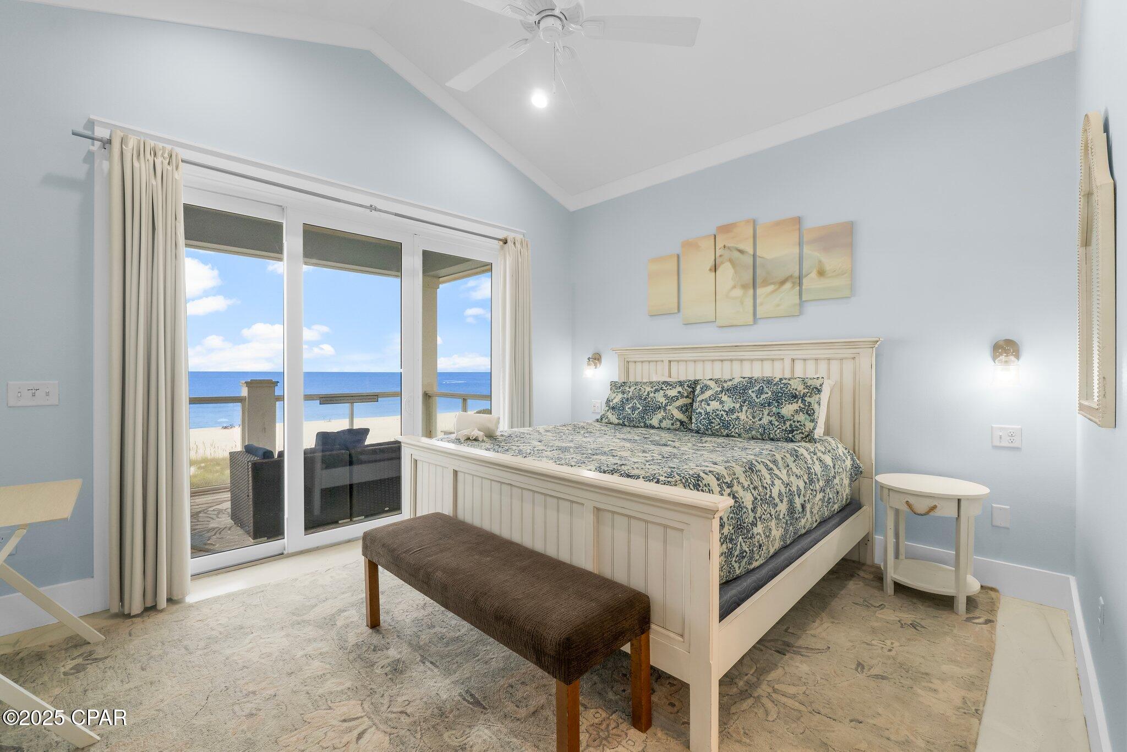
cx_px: 564
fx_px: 470
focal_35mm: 15
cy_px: 376
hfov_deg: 100.4
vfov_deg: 77.3
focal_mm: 10
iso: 400
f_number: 9
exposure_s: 1/13
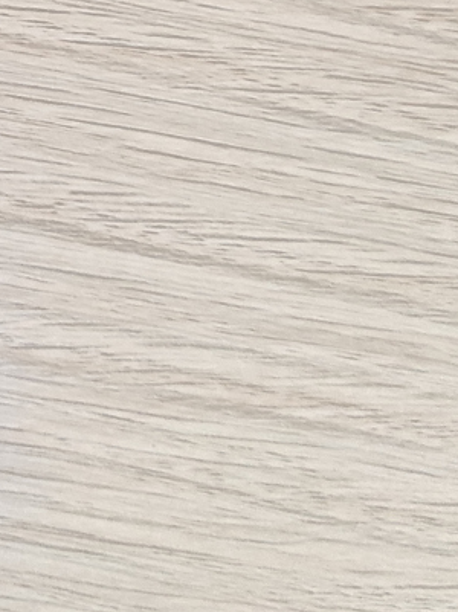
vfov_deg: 18.6
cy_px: -119
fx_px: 1767
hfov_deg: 13.3
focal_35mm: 100
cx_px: -374
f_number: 1.89
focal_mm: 5.43
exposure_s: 1/33
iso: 1702
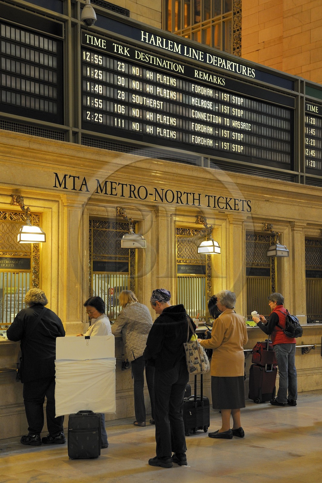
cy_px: 242
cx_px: 161
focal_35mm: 48
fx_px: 644
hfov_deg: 28.1
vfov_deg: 41.1
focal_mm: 48
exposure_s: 1/20
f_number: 4
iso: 800
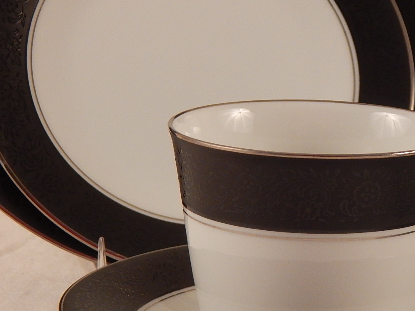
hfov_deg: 16.2
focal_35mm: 121
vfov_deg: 12.2
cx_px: 334
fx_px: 1451
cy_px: 231
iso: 400
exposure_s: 1/125
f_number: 4.2
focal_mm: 13.5
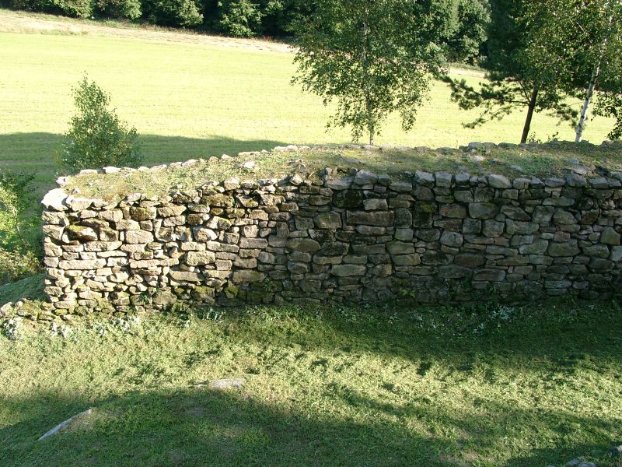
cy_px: 234
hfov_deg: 54.0
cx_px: 311
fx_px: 611
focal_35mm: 34
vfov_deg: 41.8
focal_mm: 7.13
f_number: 4
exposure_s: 1/129
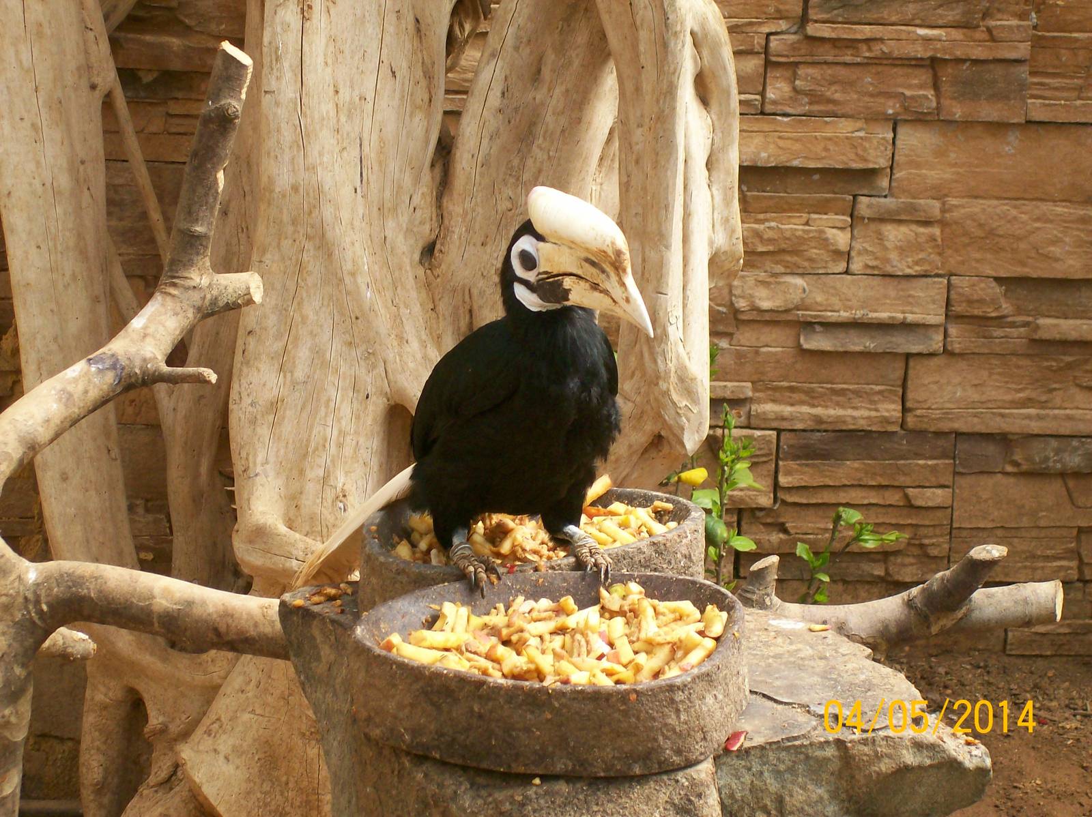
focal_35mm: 108
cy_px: 408
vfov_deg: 13.7
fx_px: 3405
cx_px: 546
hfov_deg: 18.2
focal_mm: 18
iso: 80
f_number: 4.8
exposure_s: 1/135
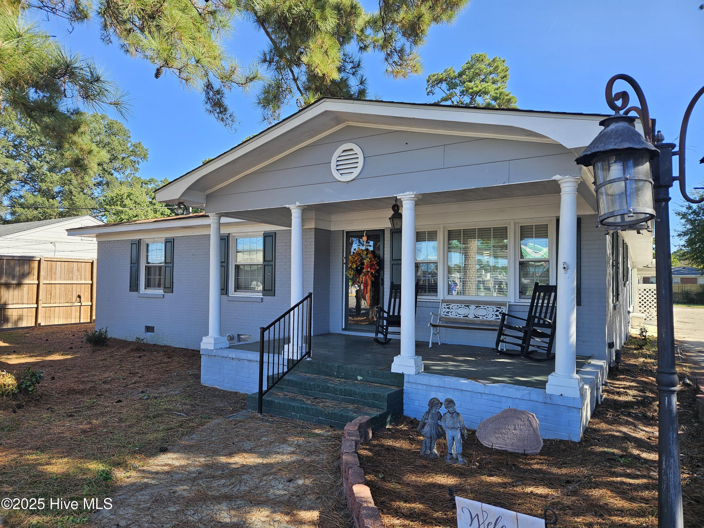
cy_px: 264
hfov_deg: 73.9
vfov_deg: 58.9
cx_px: 352
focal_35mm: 23
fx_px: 468
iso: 25
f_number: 1.8
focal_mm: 5.4
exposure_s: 1/377
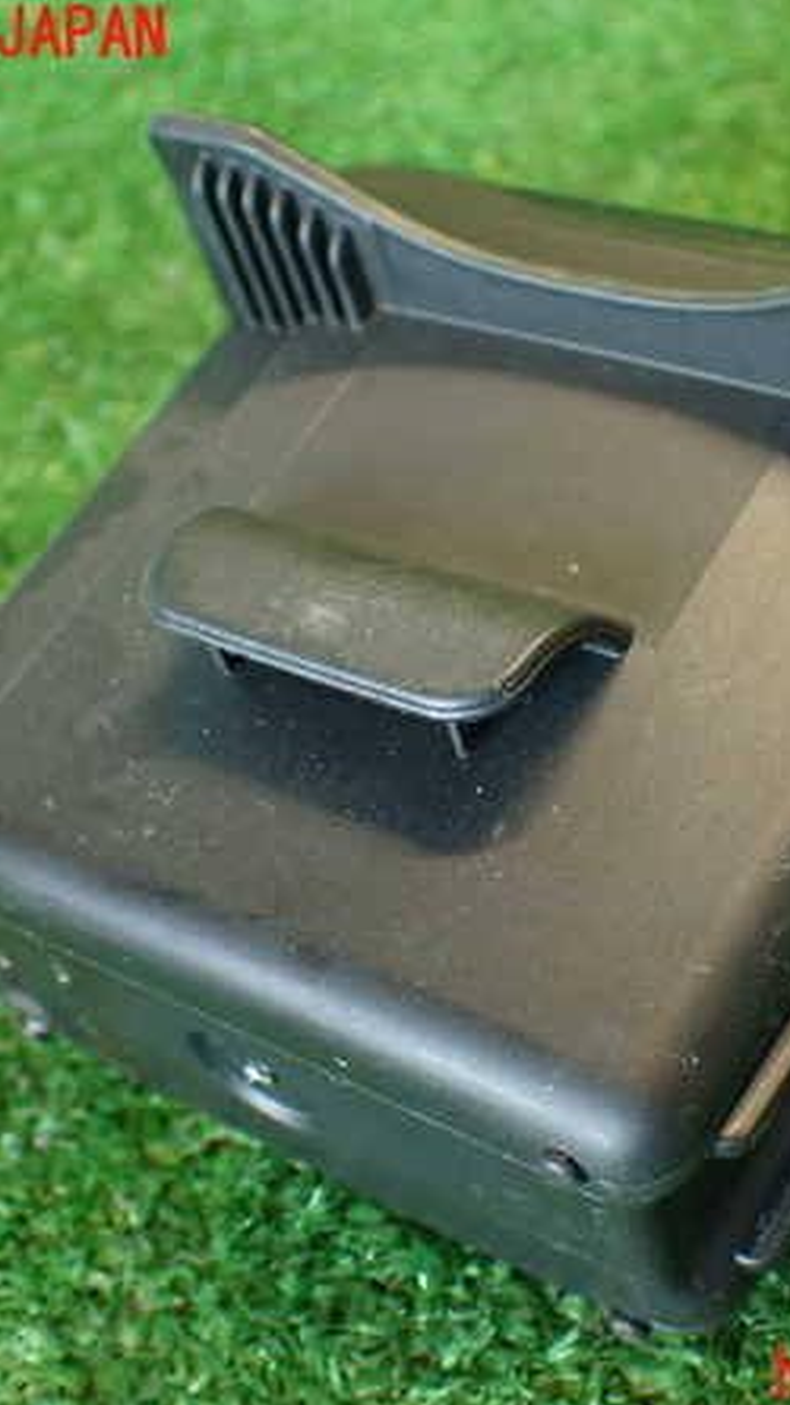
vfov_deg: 43.7
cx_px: 540
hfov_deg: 25.3
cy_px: 707
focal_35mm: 47
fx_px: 1752
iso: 320
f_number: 2.4
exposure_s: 1/30
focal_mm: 5.79
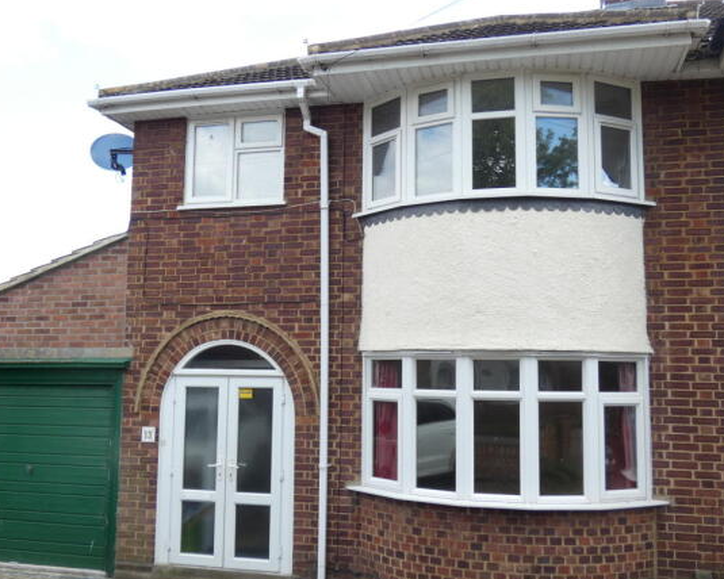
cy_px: 289
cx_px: 358
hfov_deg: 52.8
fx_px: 729
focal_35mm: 34
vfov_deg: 43.4
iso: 80
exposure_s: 1/160
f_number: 3.4
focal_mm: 5.8
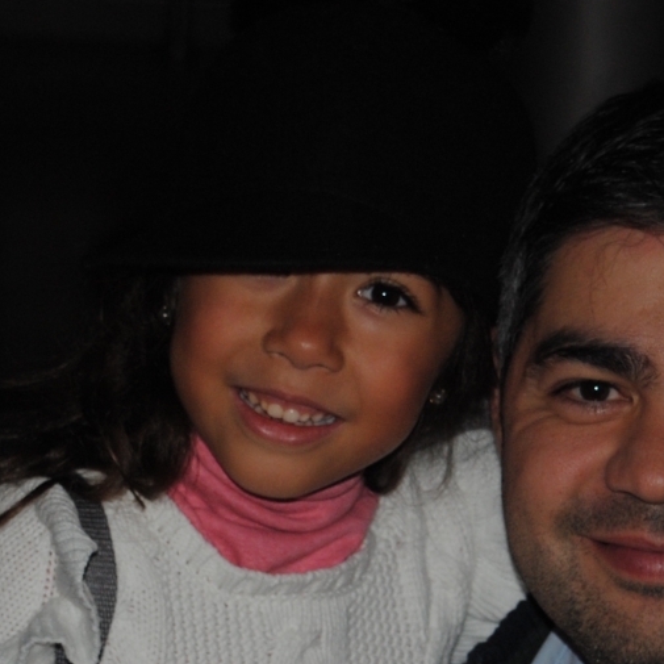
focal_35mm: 194
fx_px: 4210
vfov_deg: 8.9
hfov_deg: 9.0
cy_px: 767
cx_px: 510
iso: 200
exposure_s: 1/60
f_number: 5
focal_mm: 40
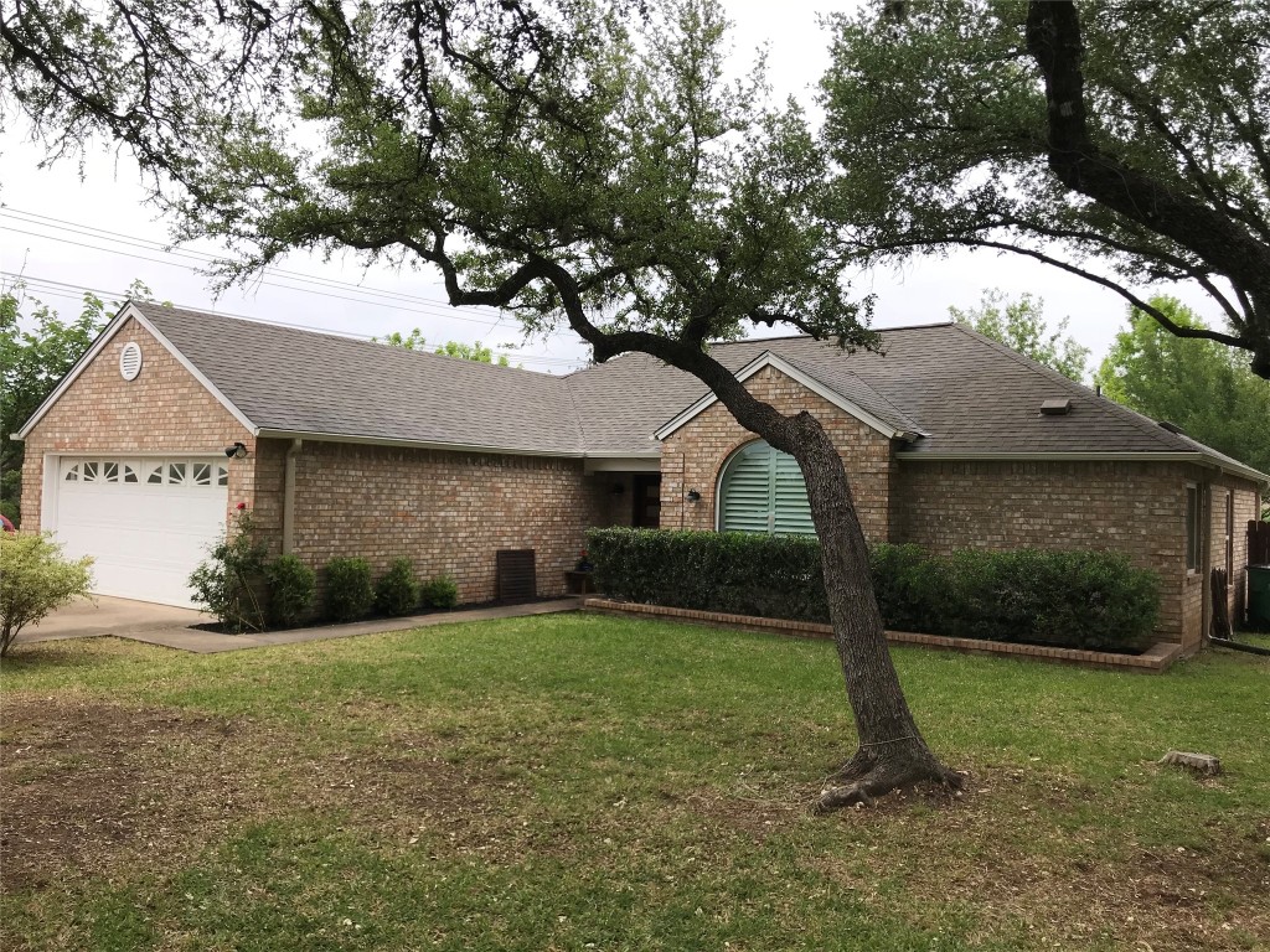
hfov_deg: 63.4
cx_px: 635
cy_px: 476
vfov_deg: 49.7
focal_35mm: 28
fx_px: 1027
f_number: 1.8
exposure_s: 1/292
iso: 20
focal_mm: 3.99
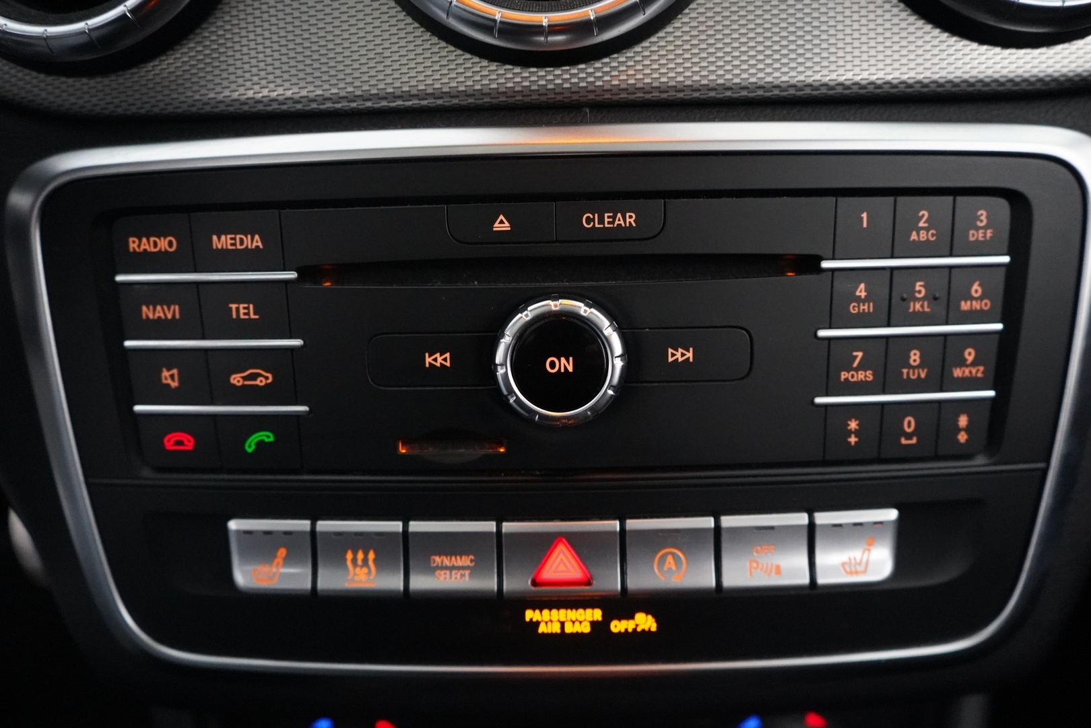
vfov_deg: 42.3
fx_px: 939
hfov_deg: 60.3
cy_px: 364
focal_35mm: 31
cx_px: 546
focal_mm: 31
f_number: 3.5
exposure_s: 1/80
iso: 12800
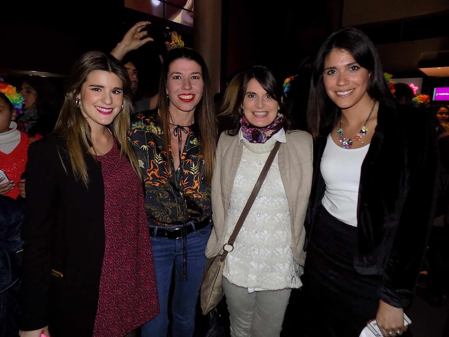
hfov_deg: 73.9
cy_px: 168
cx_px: 224
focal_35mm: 23
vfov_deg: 58.9
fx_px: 298
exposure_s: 1/30
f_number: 3.1
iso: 200
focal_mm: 4
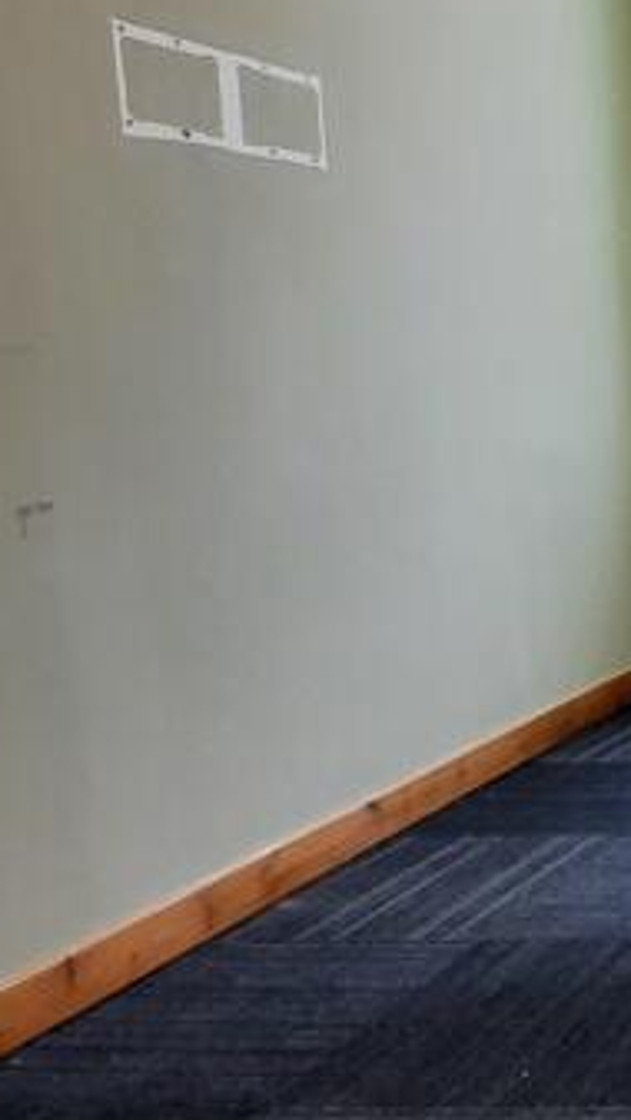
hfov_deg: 18.2
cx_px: 1275
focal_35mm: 43
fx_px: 1277
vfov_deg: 47.2
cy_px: 492
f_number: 2.2
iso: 50
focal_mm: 1.74
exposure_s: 1/50
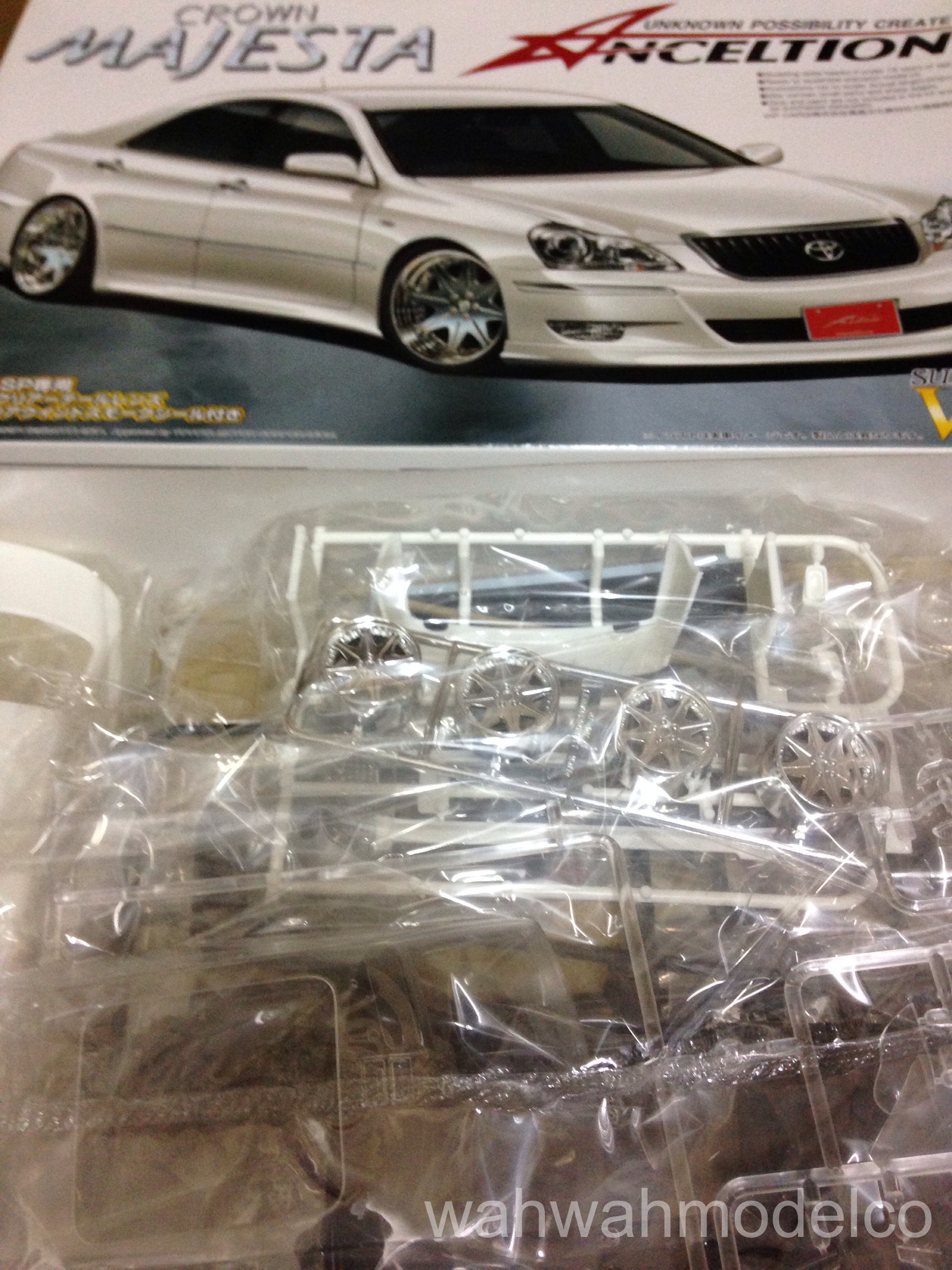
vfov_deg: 55.4
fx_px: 1210
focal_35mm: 33
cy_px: 635
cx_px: 476
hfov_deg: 42.9
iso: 250
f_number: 2.4
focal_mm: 4.12
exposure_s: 1/20
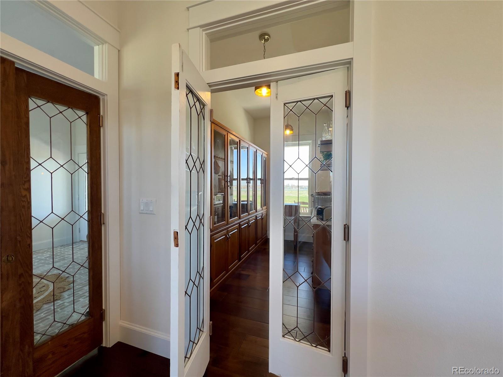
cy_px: 188
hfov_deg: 106.2
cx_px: 252
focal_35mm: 13
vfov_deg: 89.9
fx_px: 189
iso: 64
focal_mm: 1.57
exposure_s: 1/120
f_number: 1.8
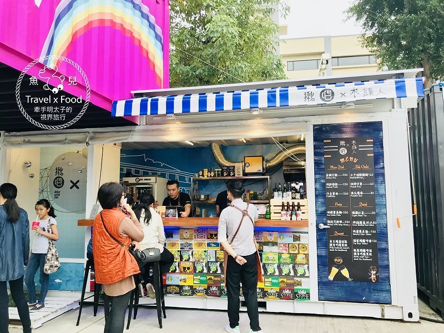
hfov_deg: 63.4
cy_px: 166
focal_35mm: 28
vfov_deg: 49.7
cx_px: 222
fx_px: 359
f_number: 1.8
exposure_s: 1/154
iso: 20
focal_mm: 3.99
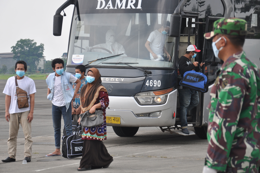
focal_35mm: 128
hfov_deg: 16.1
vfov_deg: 10.7
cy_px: 86
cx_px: 130
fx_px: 920
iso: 200
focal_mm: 85
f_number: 5.6
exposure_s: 1/250
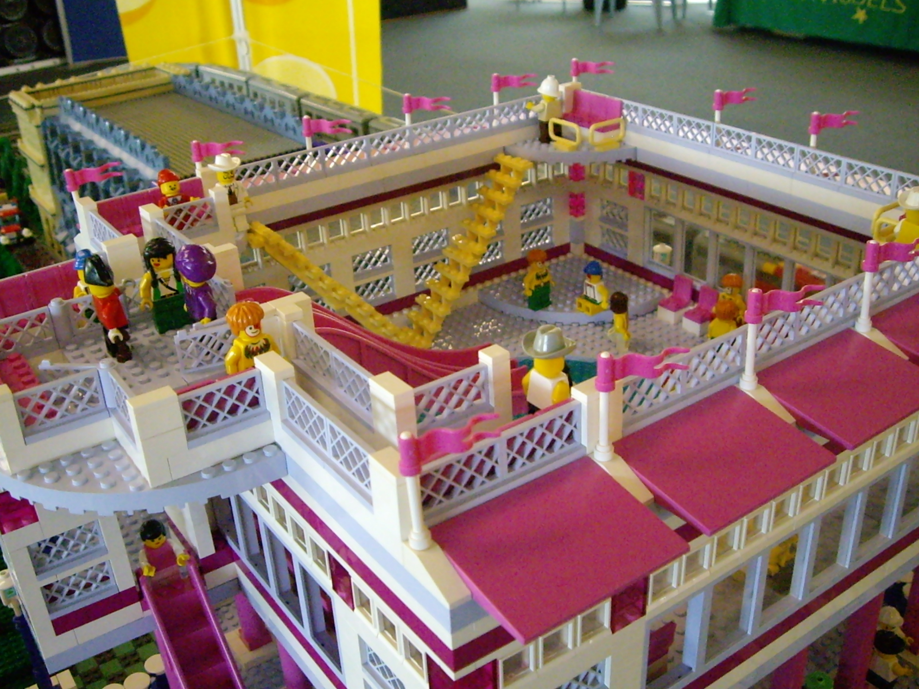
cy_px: 344
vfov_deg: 37.7
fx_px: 1009
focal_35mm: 38
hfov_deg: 49.0
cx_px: 460
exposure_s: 1/80
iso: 800
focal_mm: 6.2
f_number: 2.7
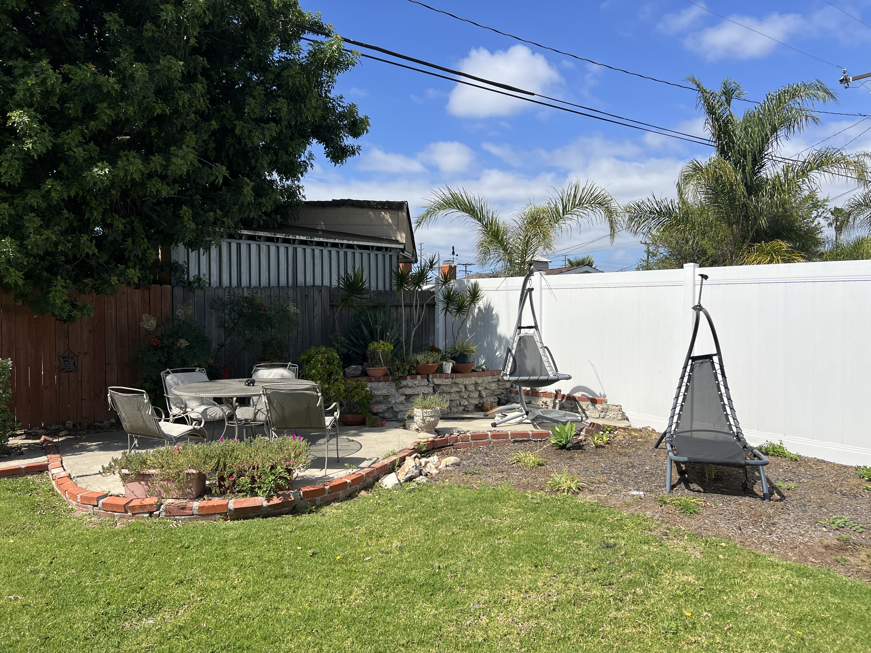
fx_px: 654
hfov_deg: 67.3
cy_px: 326
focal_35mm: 26
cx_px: 436
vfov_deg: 53.1
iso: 50
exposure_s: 1/6211
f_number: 1.5
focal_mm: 5.7
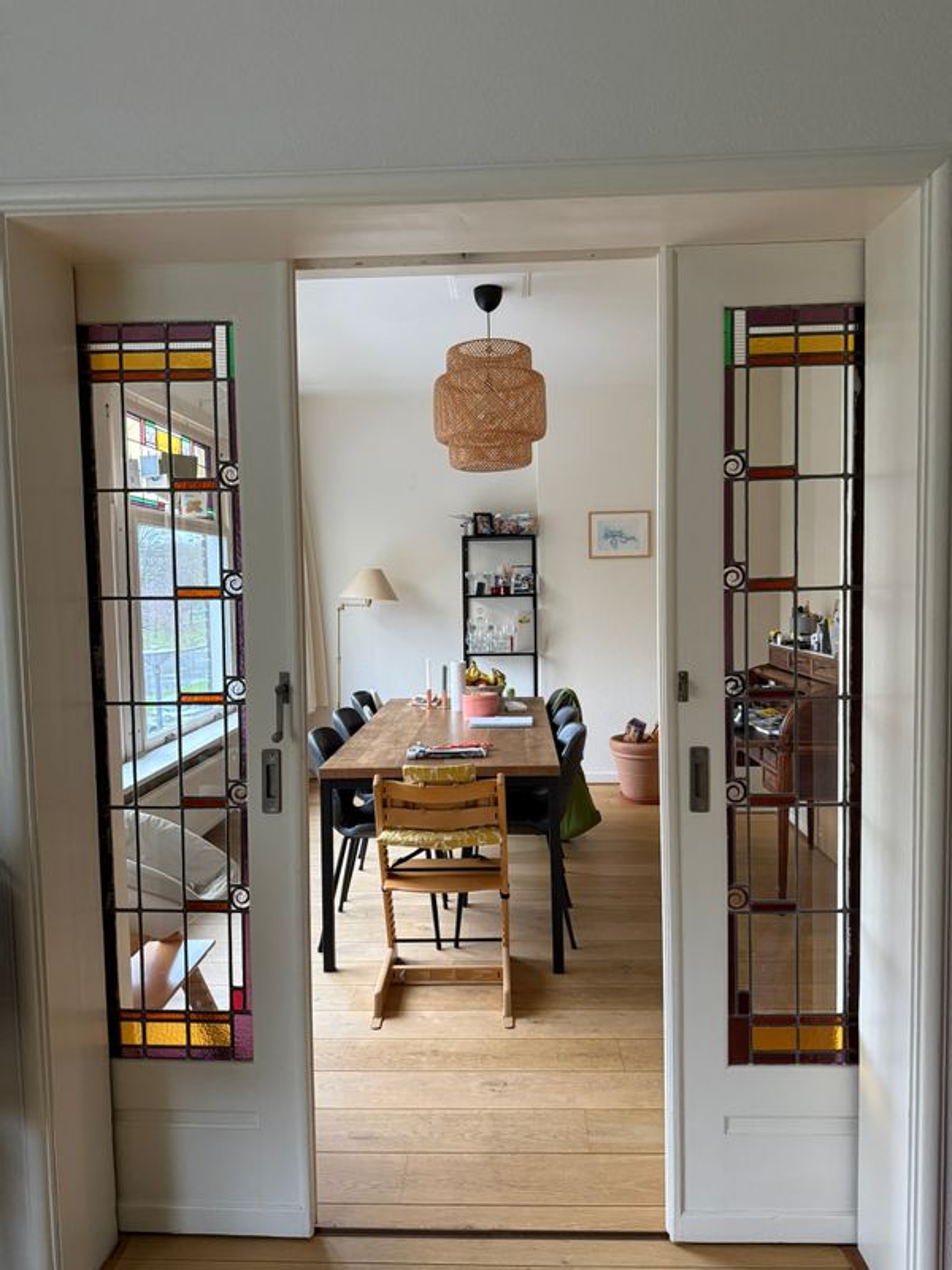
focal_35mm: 24
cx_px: 476
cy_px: 635
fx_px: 880
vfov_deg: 71.6
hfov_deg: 56.8
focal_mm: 6.76
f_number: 1.78
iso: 500
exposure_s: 1/60
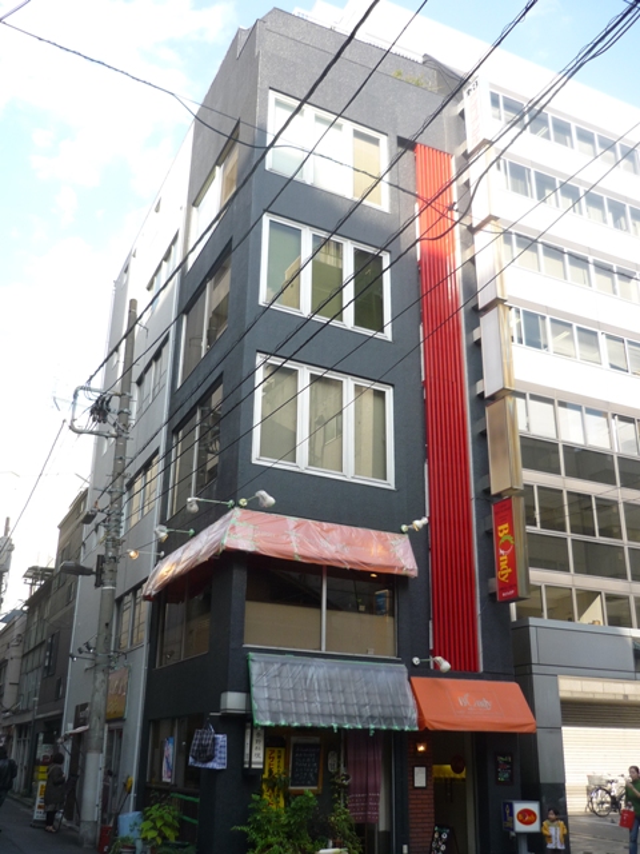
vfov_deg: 55.4
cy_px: 427
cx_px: 320
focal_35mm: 33
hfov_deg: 42.9
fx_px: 813
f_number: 2.8
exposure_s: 1/250
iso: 100
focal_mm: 5.5
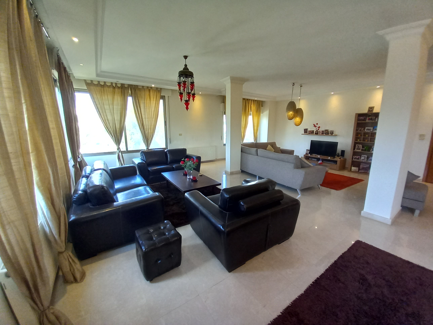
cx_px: 216
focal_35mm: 13
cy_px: 162
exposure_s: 1/60
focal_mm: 1.13
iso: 100
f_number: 2.2
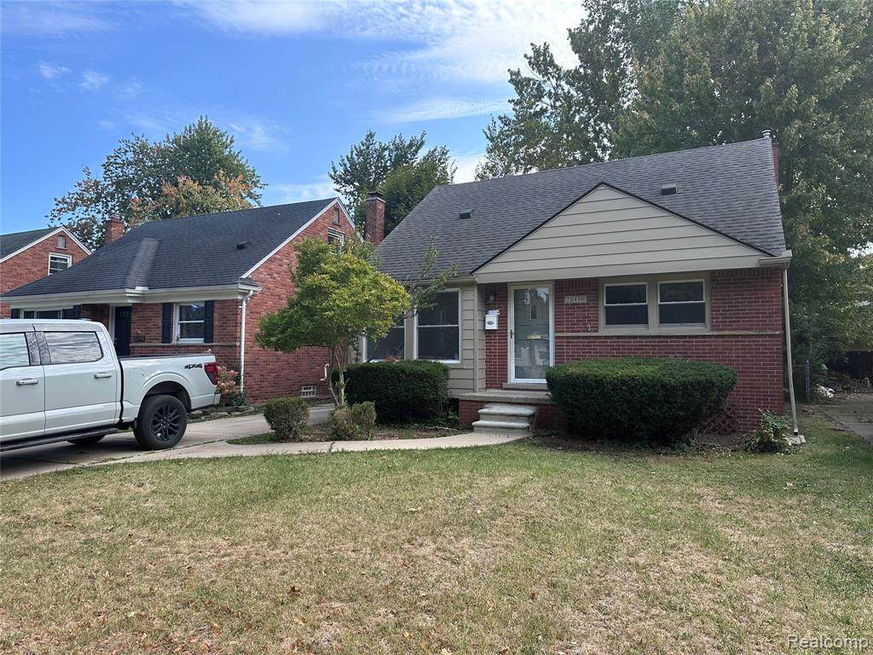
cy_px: 328
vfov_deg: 56.8
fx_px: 605
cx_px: 436
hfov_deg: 71.6
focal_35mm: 24
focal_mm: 6.86
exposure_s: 1/1357
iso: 80
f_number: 1.78
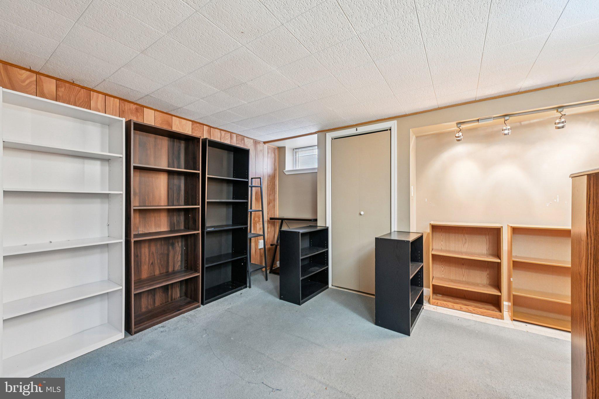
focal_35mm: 14
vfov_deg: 81.2
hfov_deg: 104.3
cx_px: 300
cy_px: 200
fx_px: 233
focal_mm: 14
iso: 400
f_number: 8
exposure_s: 1/1.67
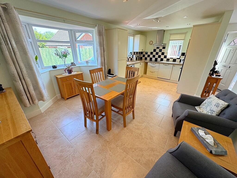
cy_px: 89
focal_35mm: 14
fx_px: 96
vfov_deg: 85.7
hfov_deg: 102.1
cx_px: 118
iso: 100
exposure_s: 1/100
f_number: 2.2
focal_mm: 2.22
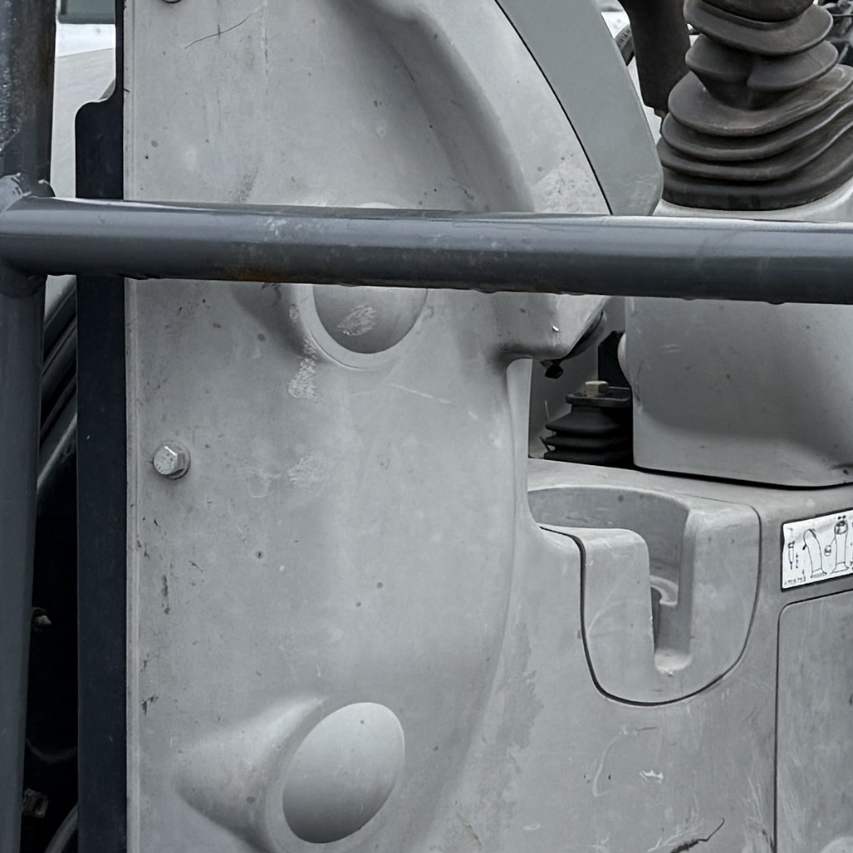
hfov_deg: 14.3
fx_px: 3290
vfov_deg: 14.7
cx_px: 1003
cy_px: 246
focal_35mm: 118
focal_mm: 6.76
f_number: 1.78
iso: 80
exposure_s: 1/2611
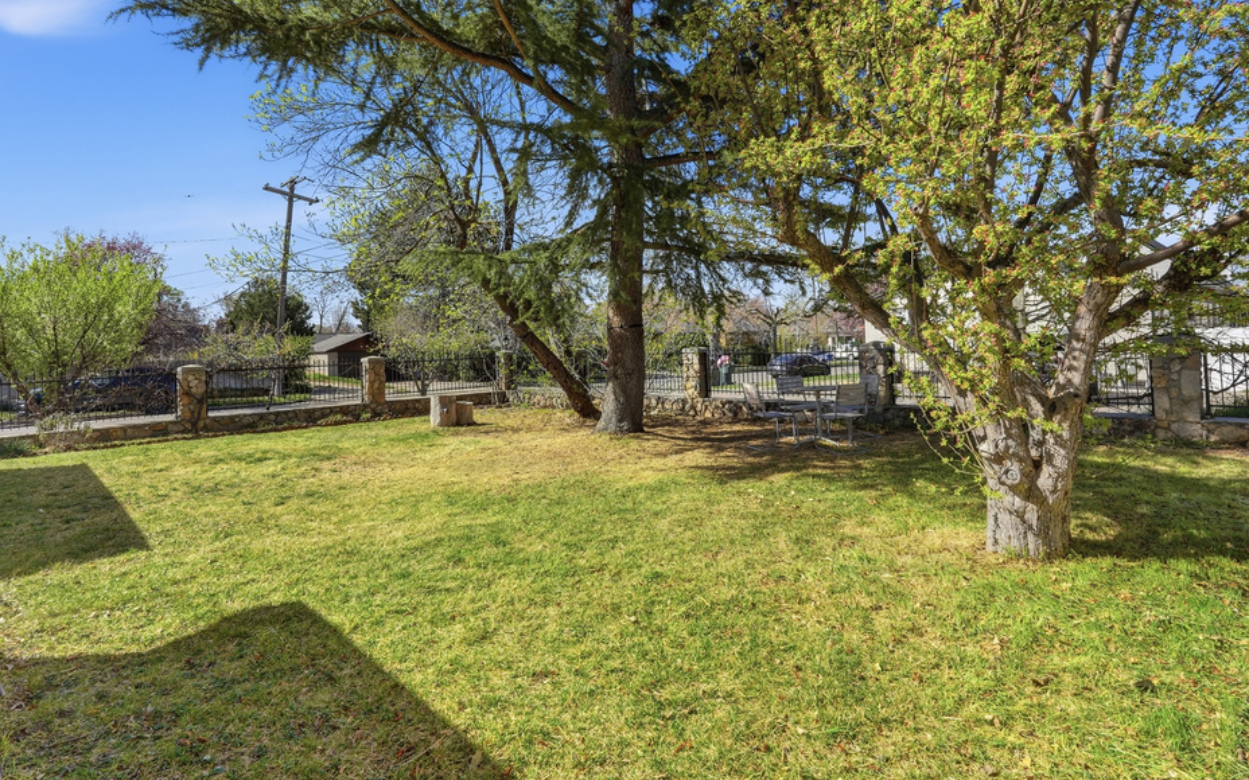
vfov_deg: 64.7
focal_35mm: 18
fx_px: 613
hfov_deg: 91.1
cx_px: 619
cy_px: 332
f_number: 9
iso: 250
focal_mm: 16
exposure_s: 1/6400
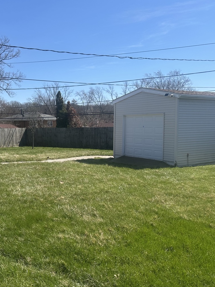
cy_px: 151
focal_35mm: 34
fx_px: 282
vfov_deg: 53.9
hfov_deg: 39.3
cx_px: 29
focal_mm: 6.86
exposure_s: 1/4184
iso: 80
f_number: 1.78
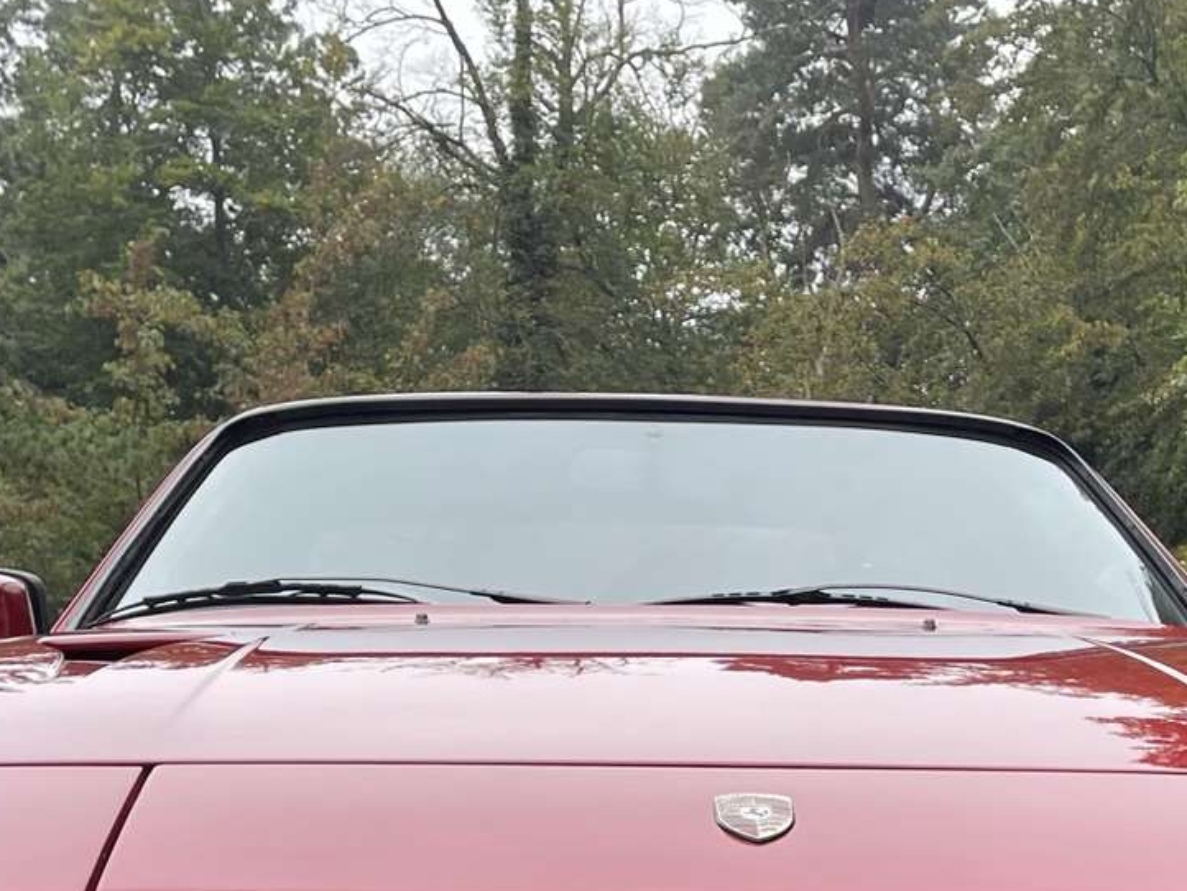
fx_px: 2470
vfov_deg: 19.0
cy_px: 1133
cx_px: 783
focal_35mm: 72
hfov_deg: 26.9
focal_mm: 5.1
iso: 32
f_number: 1.6
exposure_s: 1/383
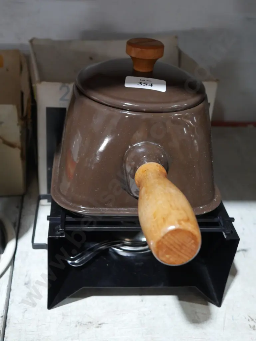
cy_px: 170
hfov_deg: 34.4
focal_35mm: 42
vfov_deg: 44.8
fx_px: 414
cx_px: 128
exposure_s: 1/60
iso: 1600
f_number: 4.6
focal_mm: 21
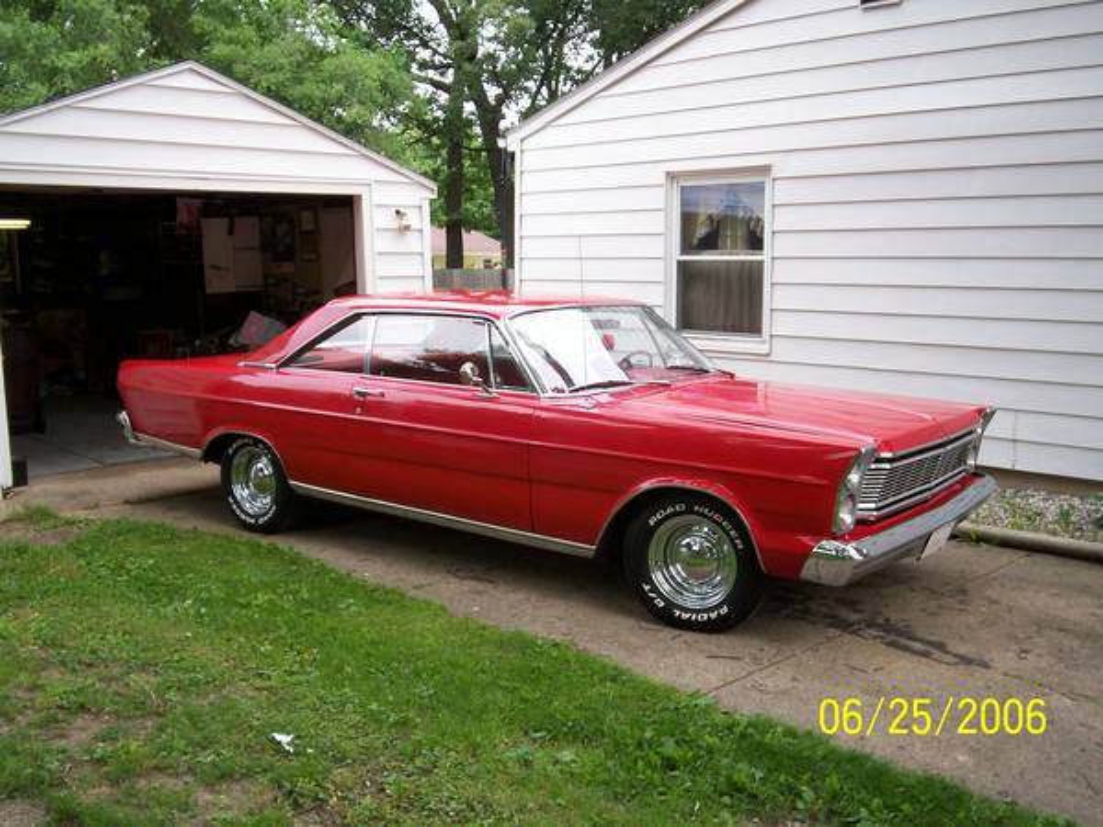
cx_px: 552
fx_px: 1147
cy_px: 414
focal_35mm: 36
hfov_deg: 51.4
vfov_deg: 39.7
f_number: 4.5
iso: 100
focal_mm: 5.9
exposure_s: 1/137
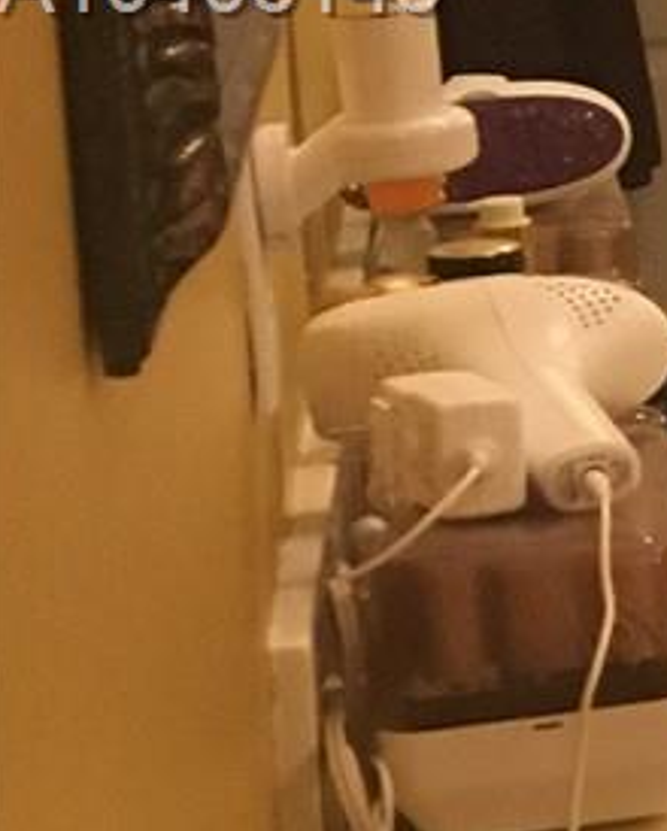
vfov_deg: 11.5
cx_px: 2407
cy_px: -12
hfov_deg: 7.5
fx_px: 4062
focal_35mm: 165
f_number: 2.2
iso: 160
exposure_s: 1/30
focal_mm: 4.15
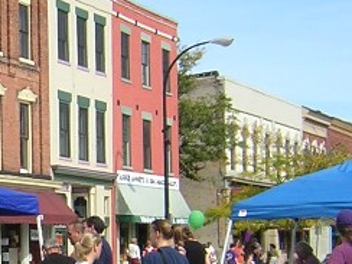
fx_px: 1200
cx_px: -50
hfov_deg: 16.1
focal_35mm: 118
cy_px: 156
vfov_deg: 12.6
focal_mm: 4.7
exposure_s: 1/231
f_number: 5.2
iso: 100
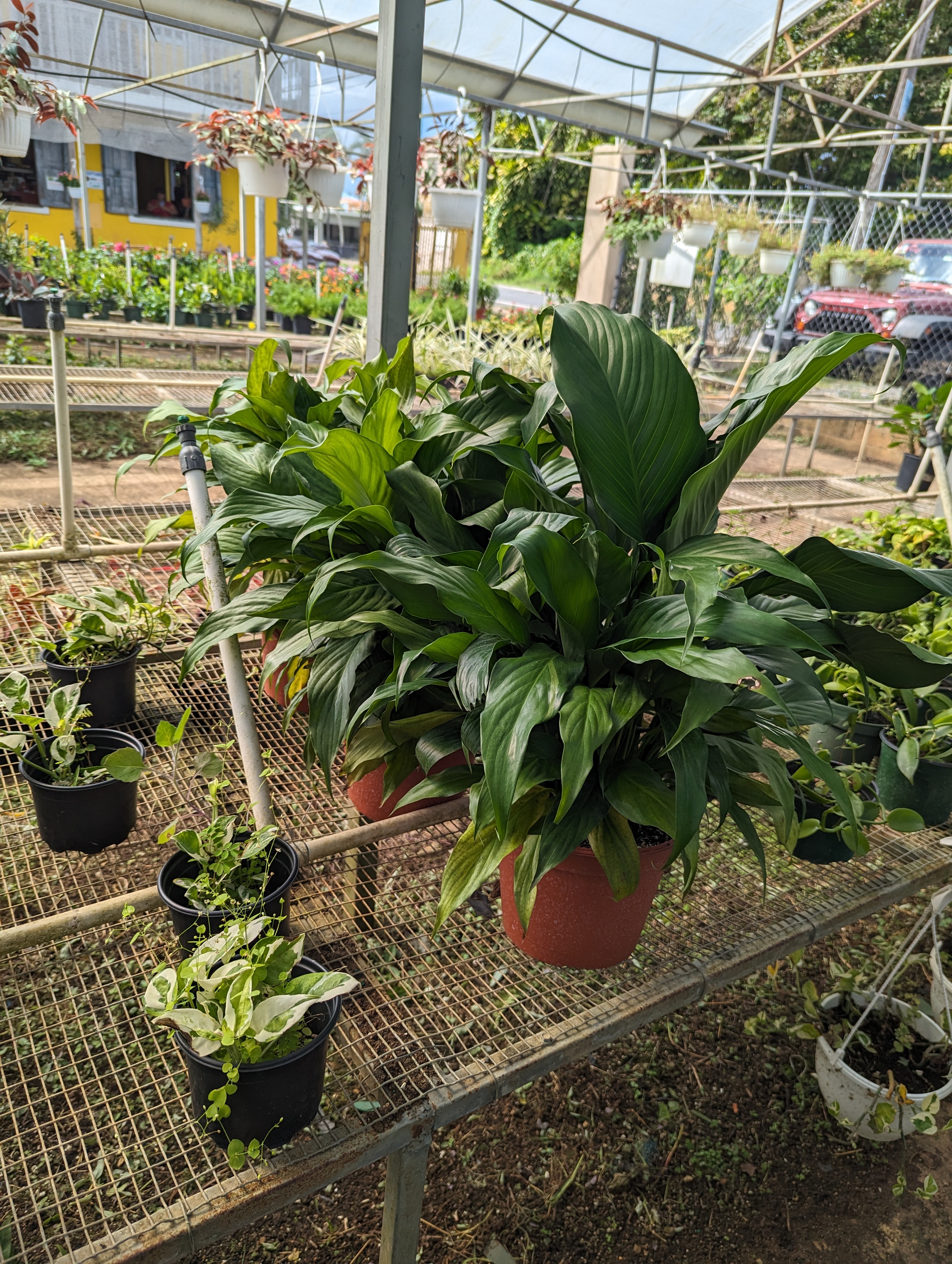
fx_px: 878
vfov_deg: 71.5
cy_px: 632
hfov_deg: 56.9
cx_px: 476
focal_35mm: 24
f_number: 1.85
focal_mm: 6.81
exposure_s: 1/976
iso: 28
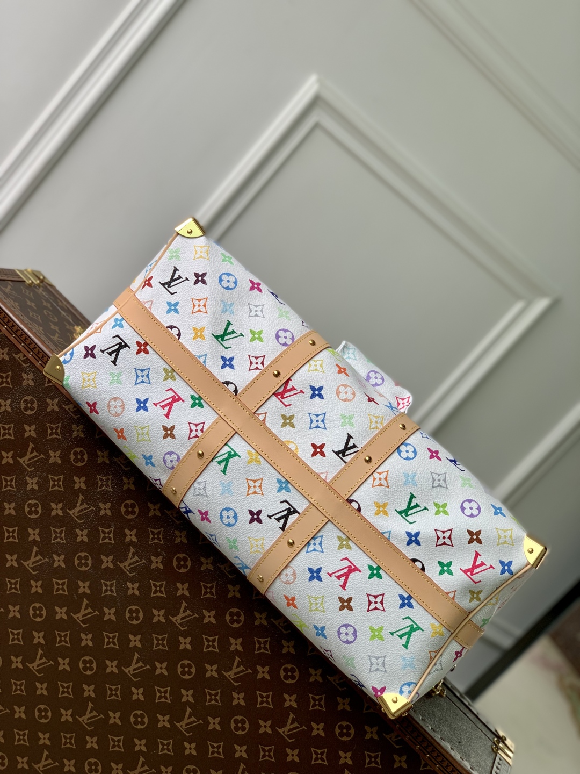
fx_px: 1162
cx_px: 290
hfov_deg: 28.0
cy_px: 387
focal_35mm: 52
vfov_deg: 36.8
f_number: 2.4
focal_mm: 6
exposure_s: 1/128
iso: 16
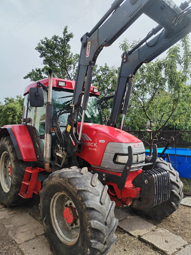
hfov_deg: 53.0
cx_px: 96
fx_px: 191
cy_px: 128
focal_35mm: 26
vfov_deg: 67.3
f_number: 1.8
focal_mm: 4.75
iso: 100
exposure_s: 1/731
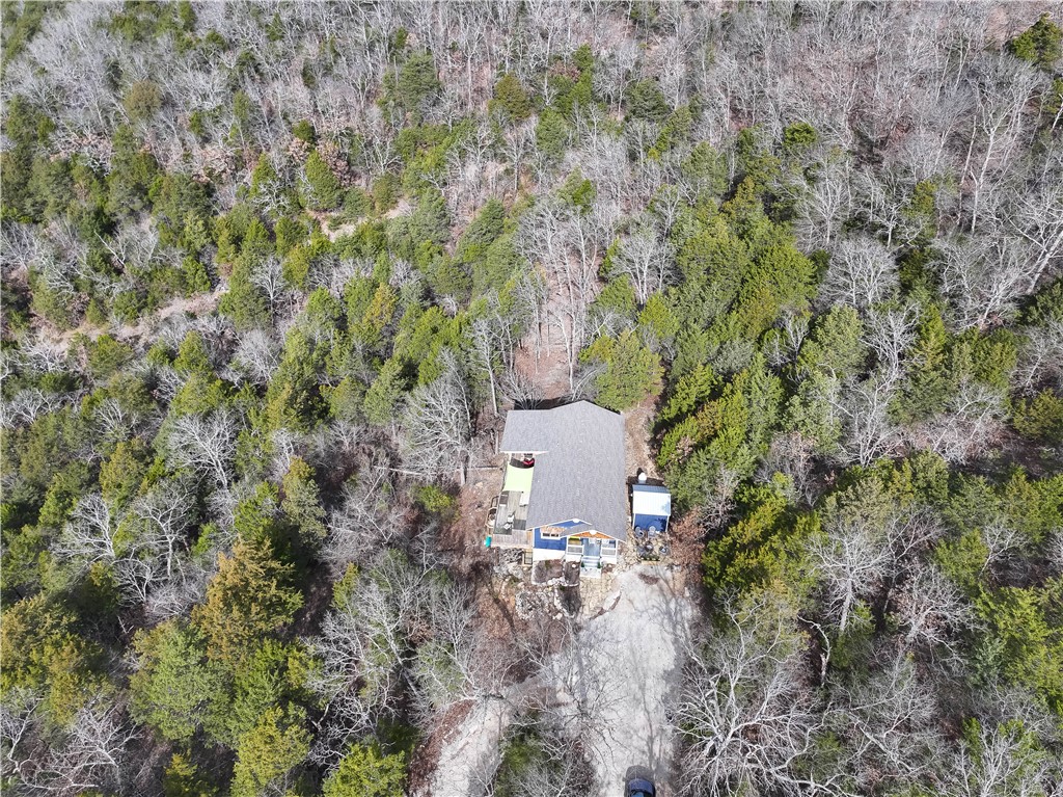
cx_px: 532
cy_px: 398
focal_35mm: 24
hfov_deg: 71.6
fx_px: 737
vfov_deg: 56.8
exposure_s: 1/1000
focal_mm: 12.29
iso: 100
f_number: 2.8
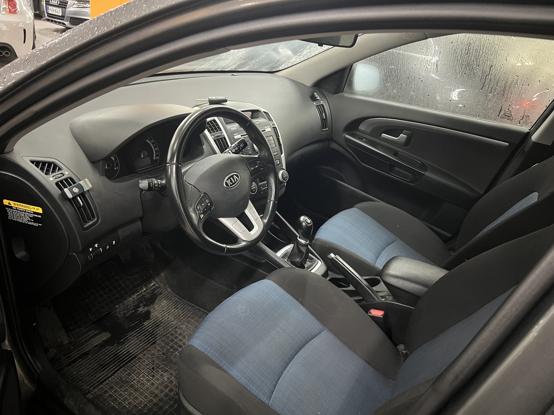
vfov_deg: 53.1
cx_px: 277
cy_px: 208
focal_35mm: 26
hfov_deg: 67.3
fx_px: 416
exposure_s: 1/33
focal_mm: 5.7
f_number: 1.5
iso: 500
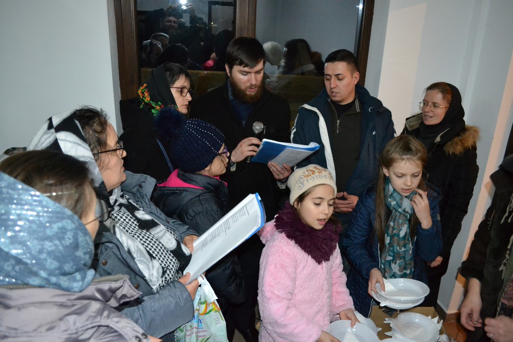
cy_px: 171
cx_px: 256
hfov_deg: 67.4
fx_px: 385
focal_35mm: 27
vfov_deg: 47.9
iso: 3200
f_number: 3.5
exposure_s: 1/60
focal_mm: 18
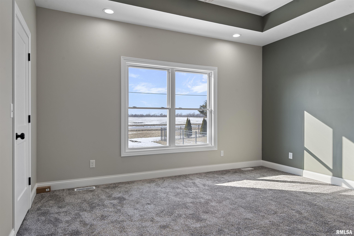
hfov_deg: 76.1
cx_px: 177
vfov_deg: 55.1
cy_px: 118
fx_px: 226
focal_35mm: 23
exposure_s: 1/25
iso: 250
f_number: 8
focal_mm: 23
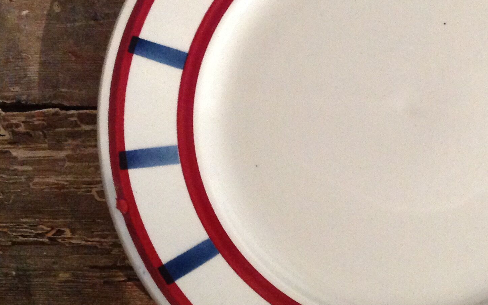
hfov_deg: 30.5
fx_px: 878
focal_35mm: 66
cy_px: 135
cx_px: 372
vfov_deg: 19.7
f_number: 2.4
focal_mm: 4.28
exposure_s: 1/15
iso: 500
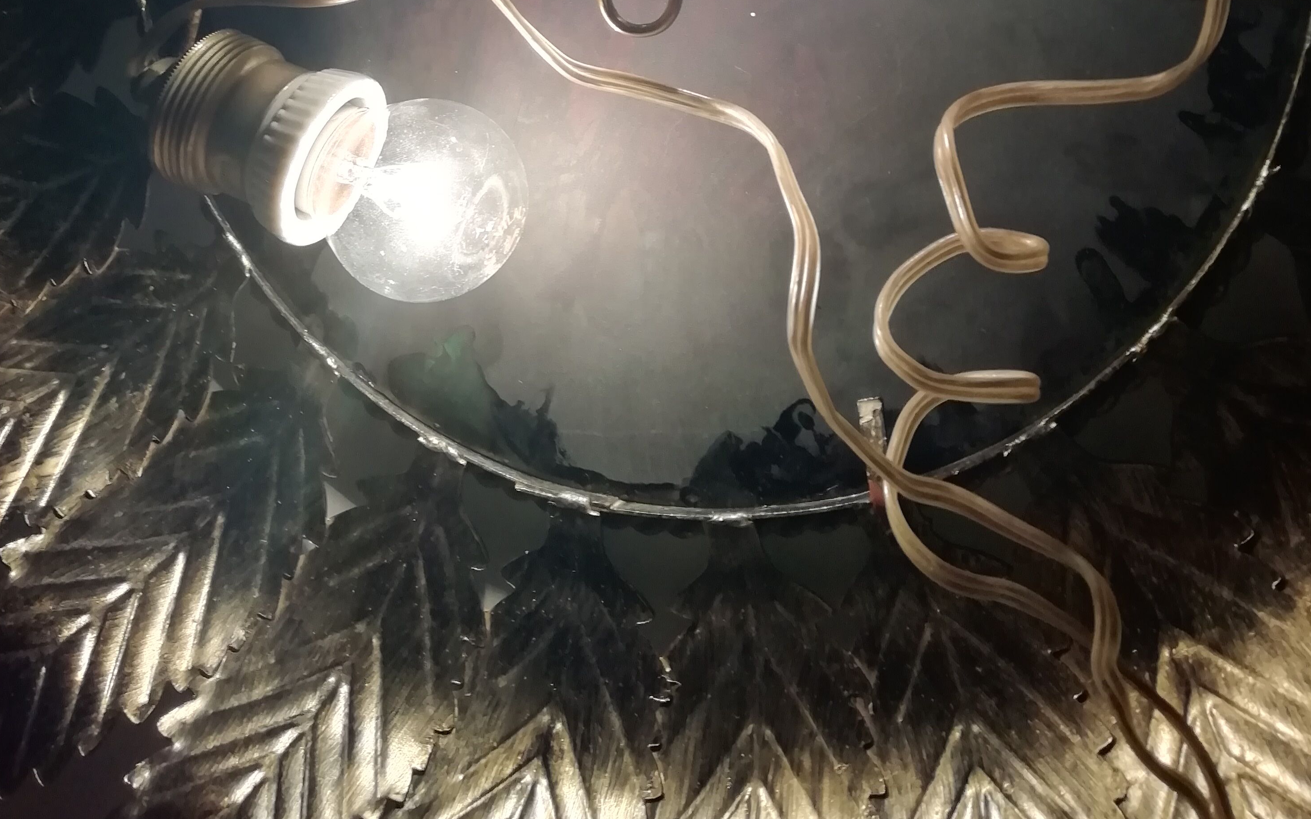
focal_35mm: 39
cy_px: -70
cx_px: 683
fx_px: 1393
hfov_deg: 50.4
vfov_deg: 29.7
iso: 64
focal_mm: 3.46
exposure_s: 1/33.3
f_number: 2.2
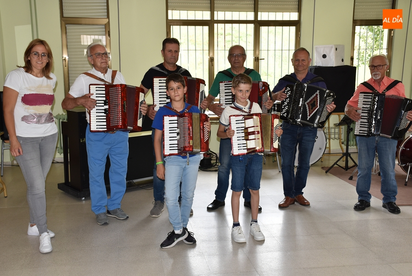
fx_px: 464
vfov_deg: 33.1
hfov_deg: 47.9
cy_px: 138
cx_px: 206
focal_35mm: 40
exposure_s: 1/125
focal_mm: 27
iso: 360
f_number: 5.6
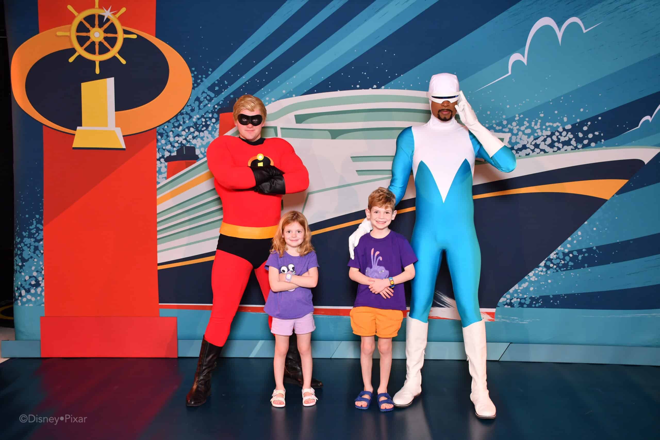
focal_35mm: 36
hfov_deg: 53.1
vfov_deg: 36.9
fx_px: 660
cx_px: 330
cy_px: 220
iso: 640
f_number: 5.6
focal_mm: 24
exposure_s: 1/60
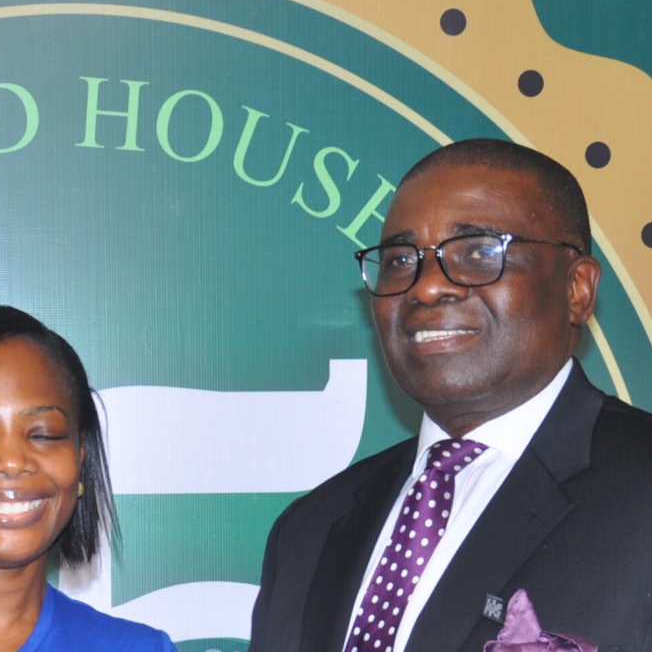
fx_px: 2387
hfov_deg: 15.5
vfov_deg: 15.3
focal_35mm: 112
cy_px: 636
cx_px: 136
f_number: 5
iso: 400
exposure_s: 1/60
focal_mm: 28
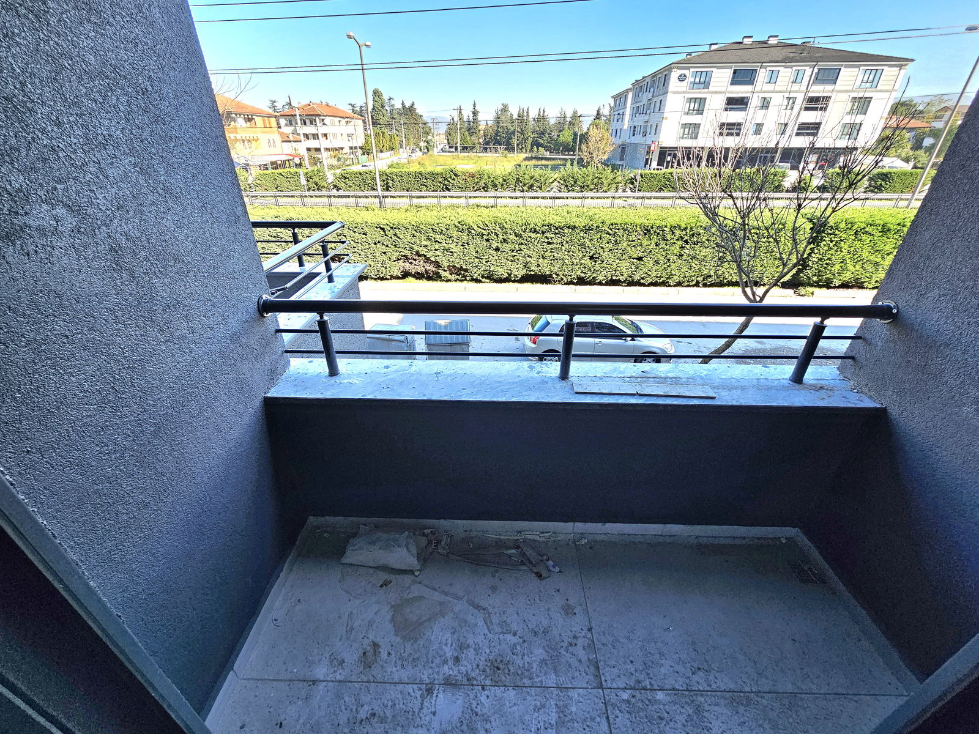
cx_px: 490
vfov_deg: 89.9
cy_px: 367
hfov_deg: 106.2
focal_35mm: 13
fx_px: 368
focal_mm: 2.2
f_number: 2.2
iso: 64
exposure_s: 1/303
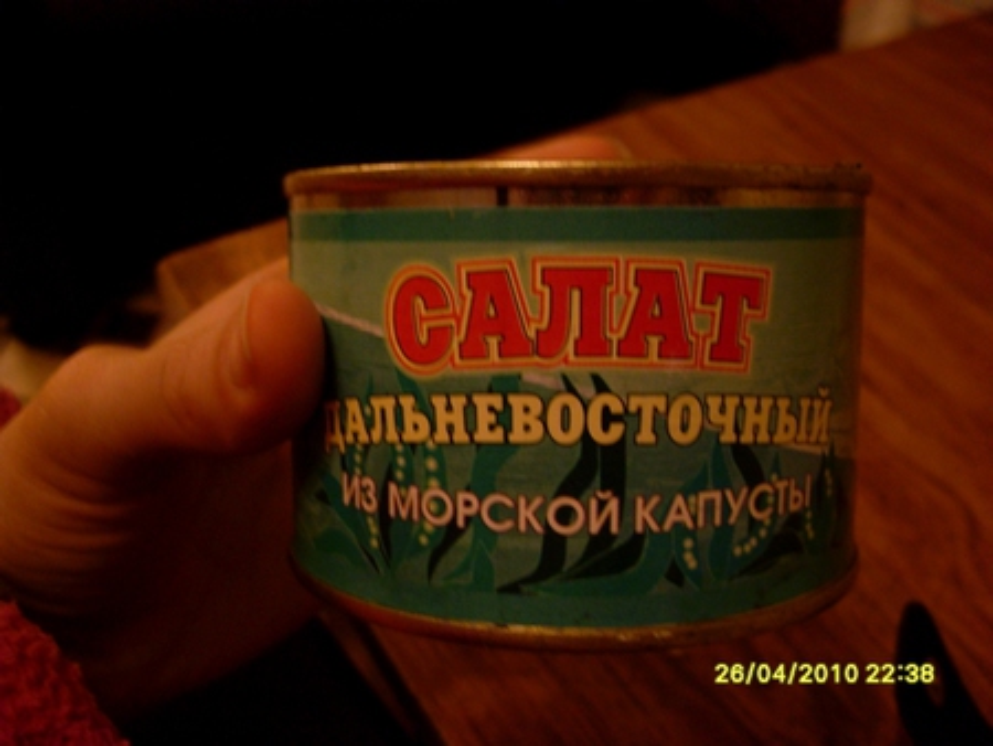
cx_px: 496
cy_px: 373
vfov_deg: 40.7
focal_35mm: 35
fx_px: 1005
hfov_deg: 52.6
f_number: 2.8
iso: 100
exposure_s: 1/8
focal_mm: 6.3
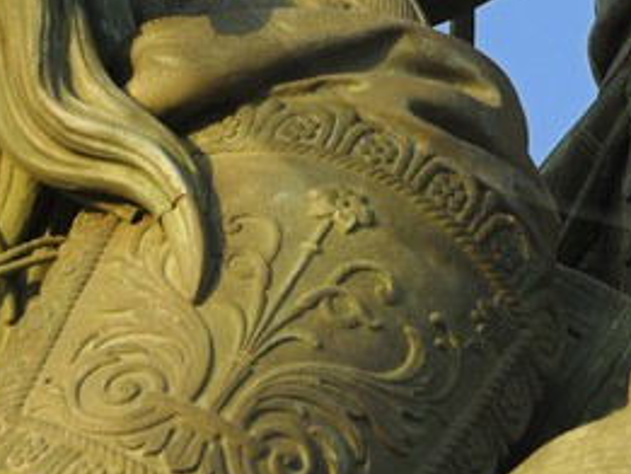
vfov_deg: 1.3
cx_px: 754
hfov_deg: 1.7
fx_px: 21520
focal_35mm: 1180
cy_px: -426
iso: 100
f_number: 5.6
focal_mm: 200
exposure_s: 1/160
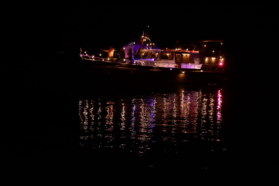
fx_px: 442
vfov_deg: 23.8
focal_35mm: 57
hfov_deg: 35.0
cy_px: 93
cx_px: 140
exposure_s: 1/100
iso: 800
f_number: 4.2
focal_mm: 38
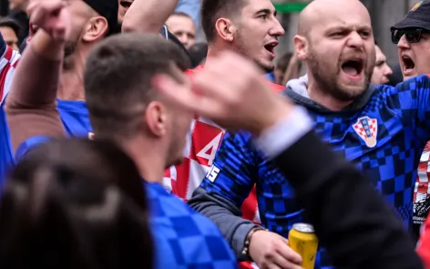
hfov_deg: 18.1
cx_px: 200
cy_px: 73
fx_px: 1348
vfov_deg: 11.4
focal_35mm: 115
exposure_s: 1/1250
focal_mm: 70
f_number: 2.8
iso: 500
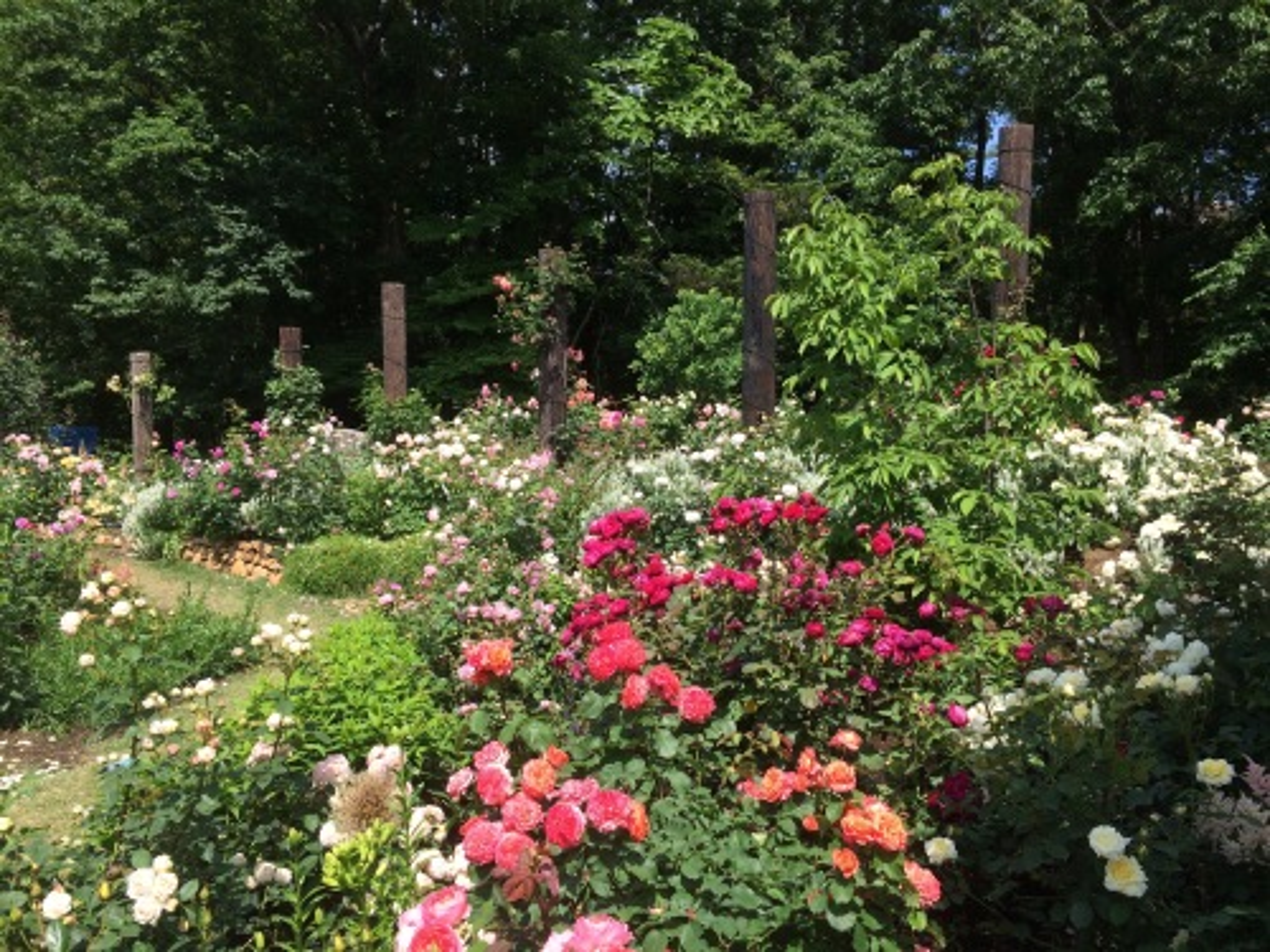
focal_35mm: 29
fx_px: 1064
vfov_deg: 48.2
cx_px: 635
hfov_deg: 61.7
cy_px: 476
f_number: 2.2
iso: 32
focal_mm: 4.15
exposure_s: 1/1368
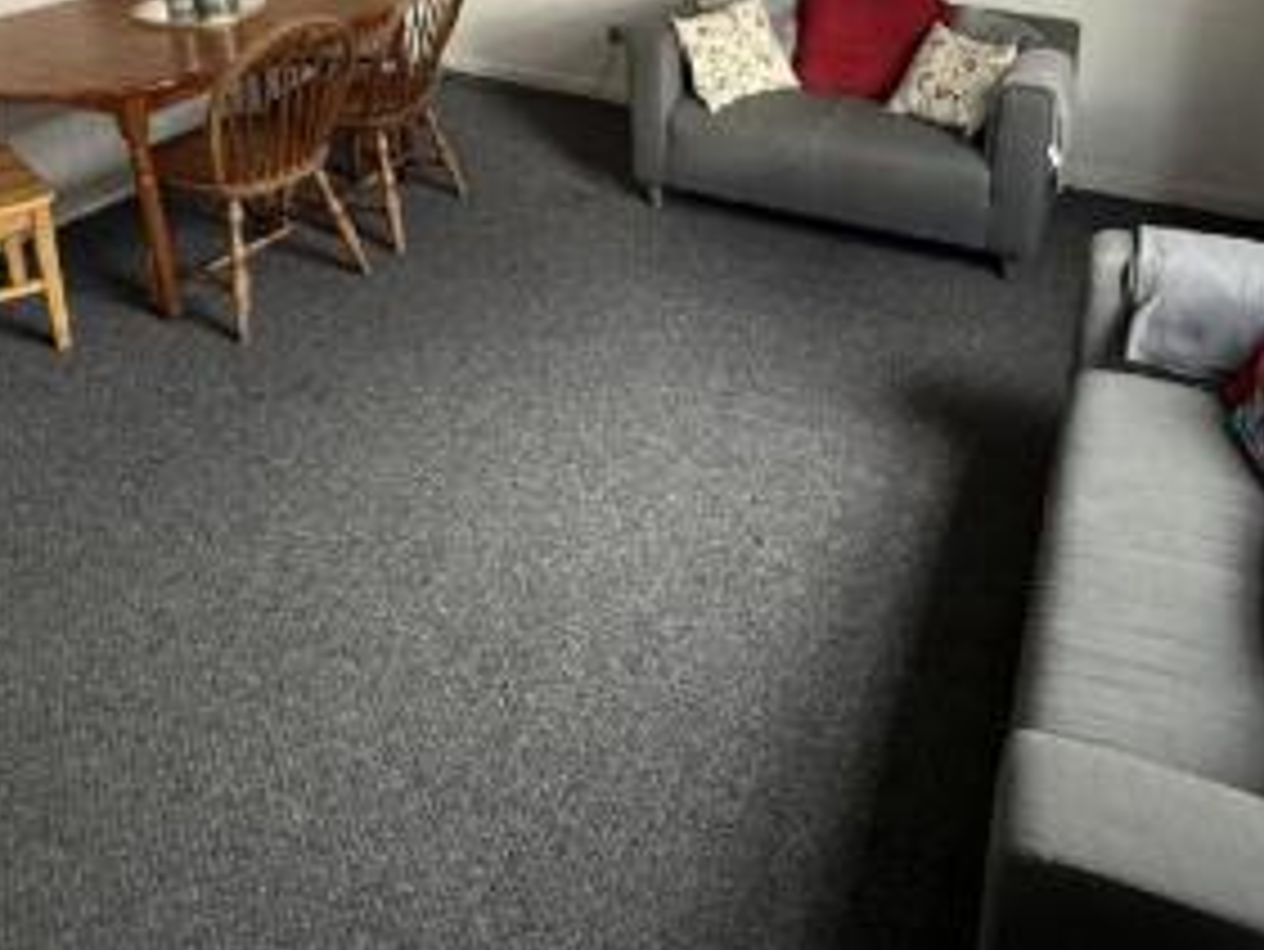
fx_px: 1059
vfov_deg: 43.6
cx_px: 785
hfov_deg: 60.9
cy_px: 74
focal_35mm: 29
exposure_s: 1/99
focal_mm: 2.22
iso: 320
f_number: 2.2
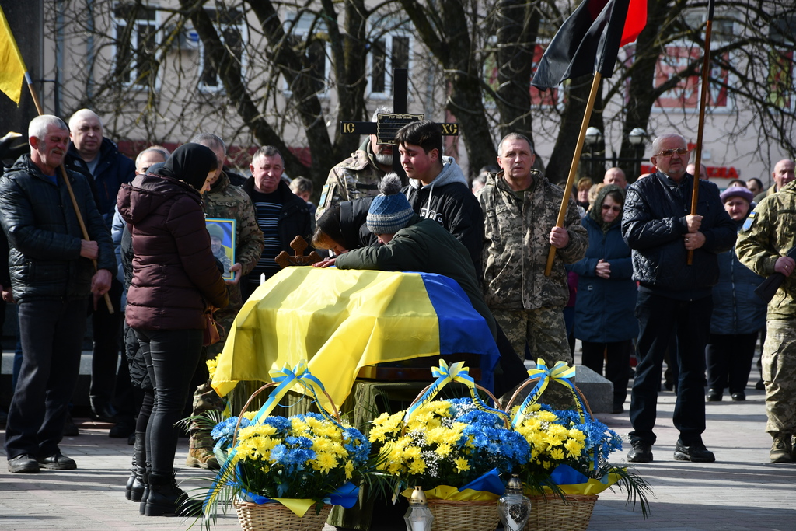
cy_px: 266
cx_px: 398
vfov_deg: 8.7
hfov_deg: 13.1
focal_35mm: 157
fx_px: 3472
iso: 200
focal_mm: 105
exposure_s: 1/500
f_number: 6.3
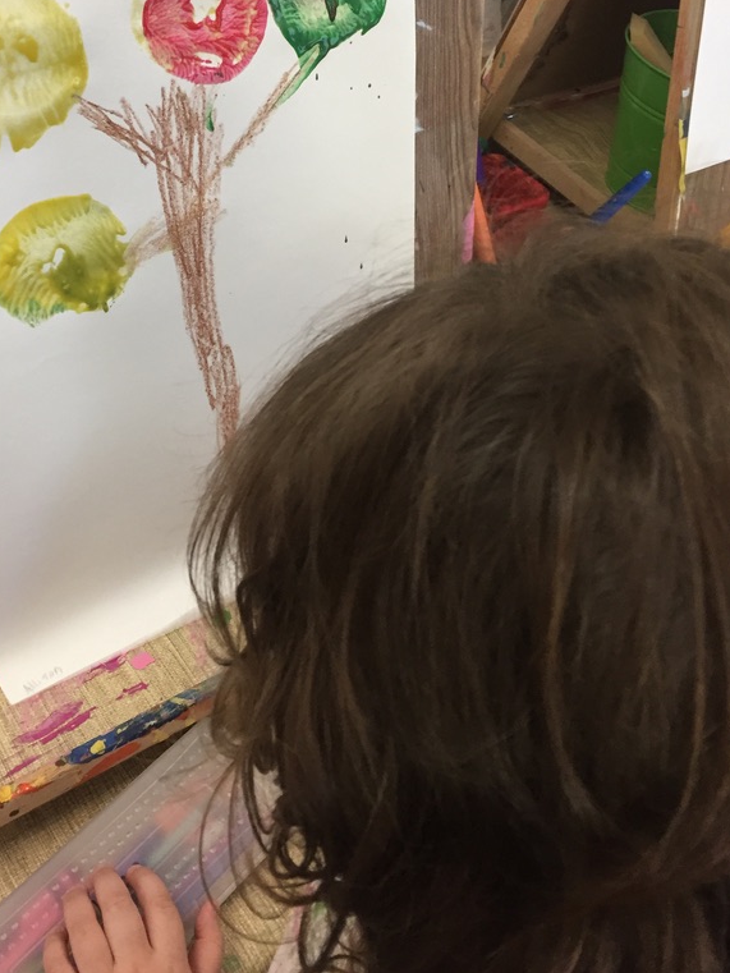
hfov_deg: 36.5
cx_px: 257
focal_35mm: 39
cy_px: 341
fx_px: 1096
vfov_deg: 47.2
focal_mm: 4.15
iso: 100
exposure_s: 1/30
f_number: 2.2
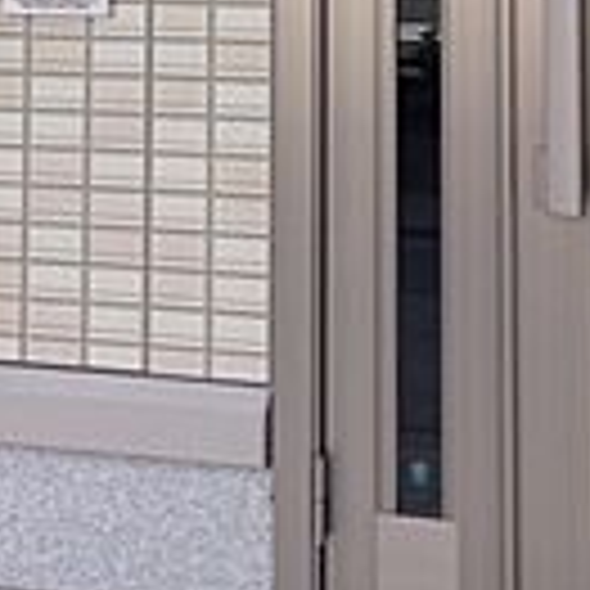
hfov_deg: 16.1
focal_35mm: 107
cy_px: -324
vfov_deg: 15.0
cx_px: 509
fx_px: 2063
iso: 50
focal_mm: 4.12
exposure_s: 1/475
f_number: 2.4
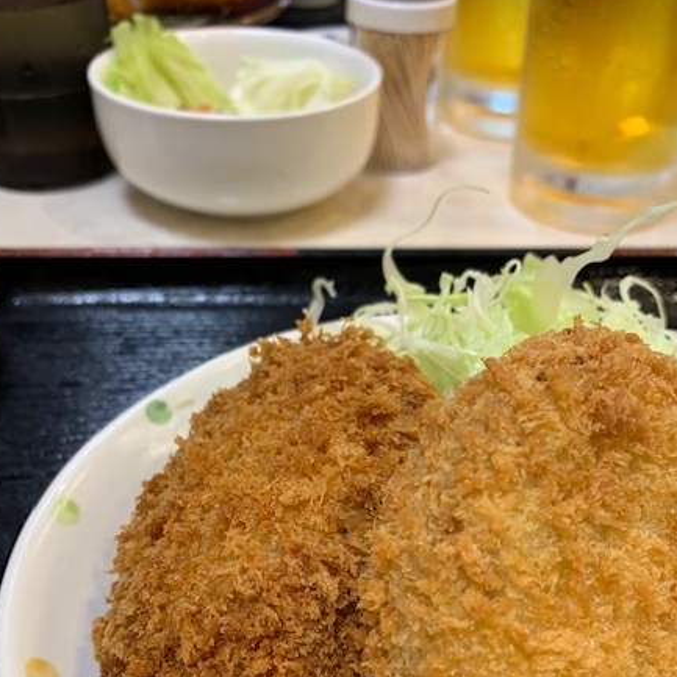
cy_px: 482
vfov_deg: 47.2
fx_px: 752
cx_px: 352
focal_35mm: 34
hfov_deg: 48.4
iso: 125
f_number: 1.8
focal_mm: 4.25
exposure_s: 1/60
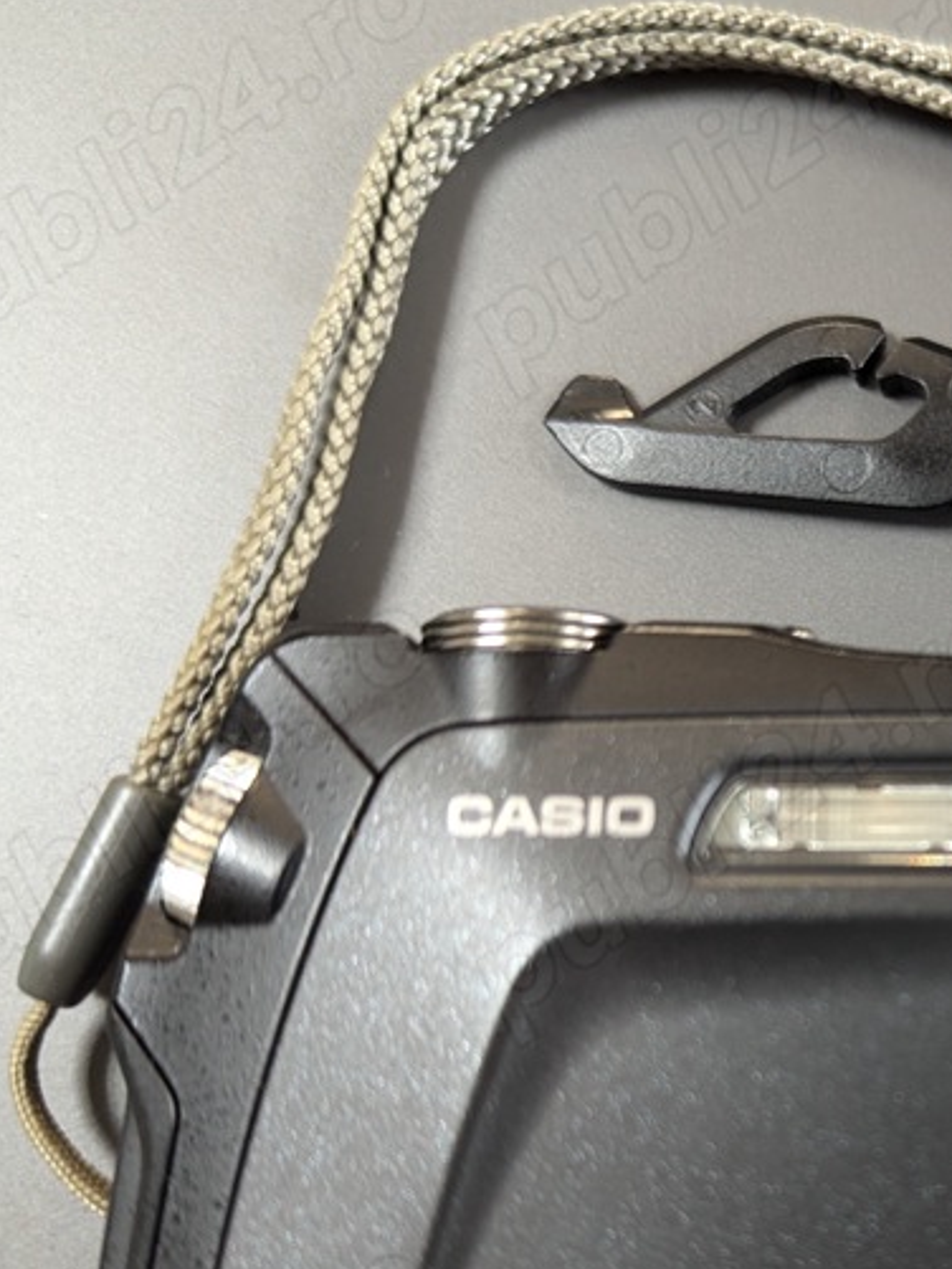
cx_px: 1041
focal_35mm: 48
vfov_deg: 39.1
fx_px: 1759
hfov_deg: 27.7
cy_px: 860
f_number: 1.85
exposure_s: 1/33.3
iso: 302
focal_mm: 6.81
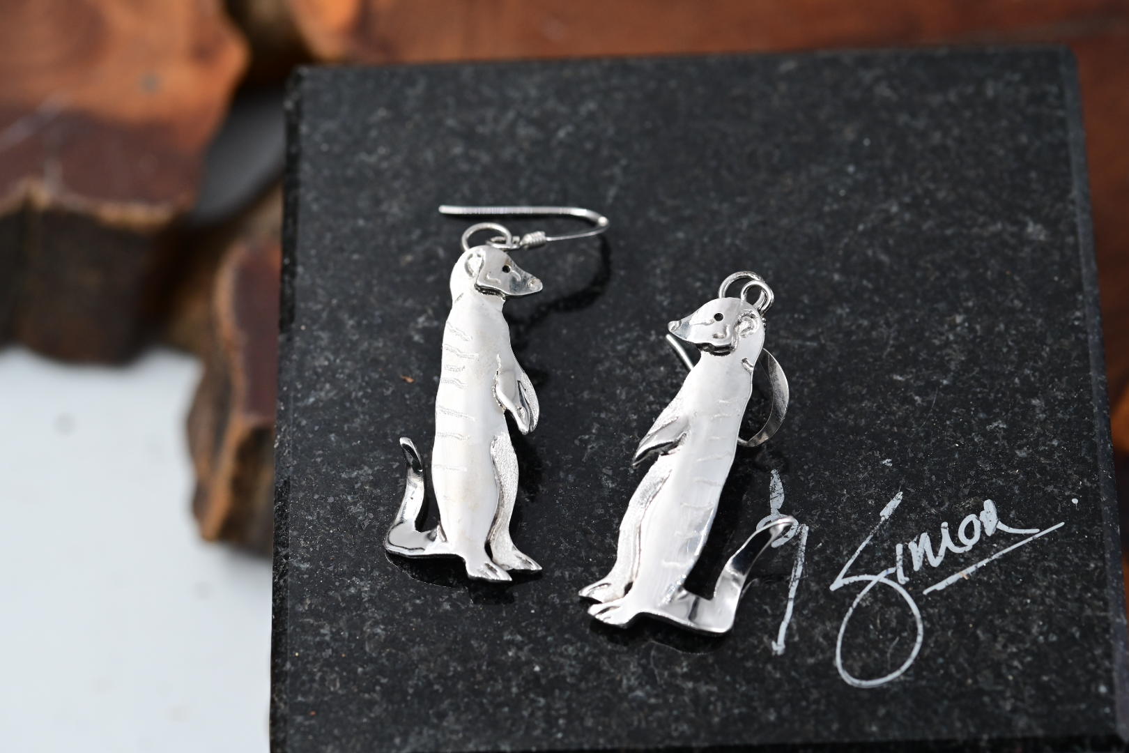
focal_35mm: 105
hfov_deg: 19.5
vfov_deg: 13.0
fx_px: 3293
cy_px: 376
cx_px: 564
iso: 1100
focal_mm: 105
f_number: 10
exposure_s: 1/125
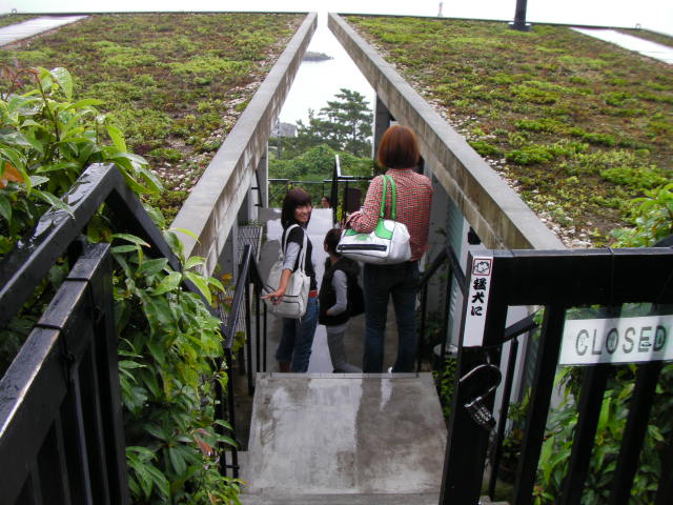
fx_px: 739
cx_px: 336
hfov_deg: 49.0
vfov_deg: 37.7
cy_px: 252
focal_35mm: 38
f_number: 3.5
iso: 50
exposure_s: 1/106
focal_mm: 6.3
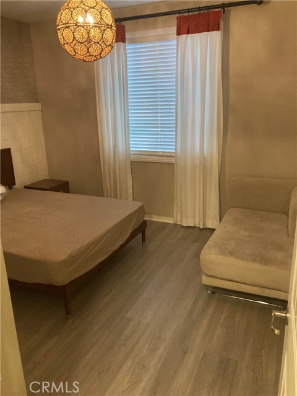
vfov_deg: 63.4
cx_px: 148
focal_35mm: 28
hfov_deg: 49.7
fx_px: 320
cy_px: 198
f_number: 1.8
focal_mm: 3.99
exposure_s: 1/40
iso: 320
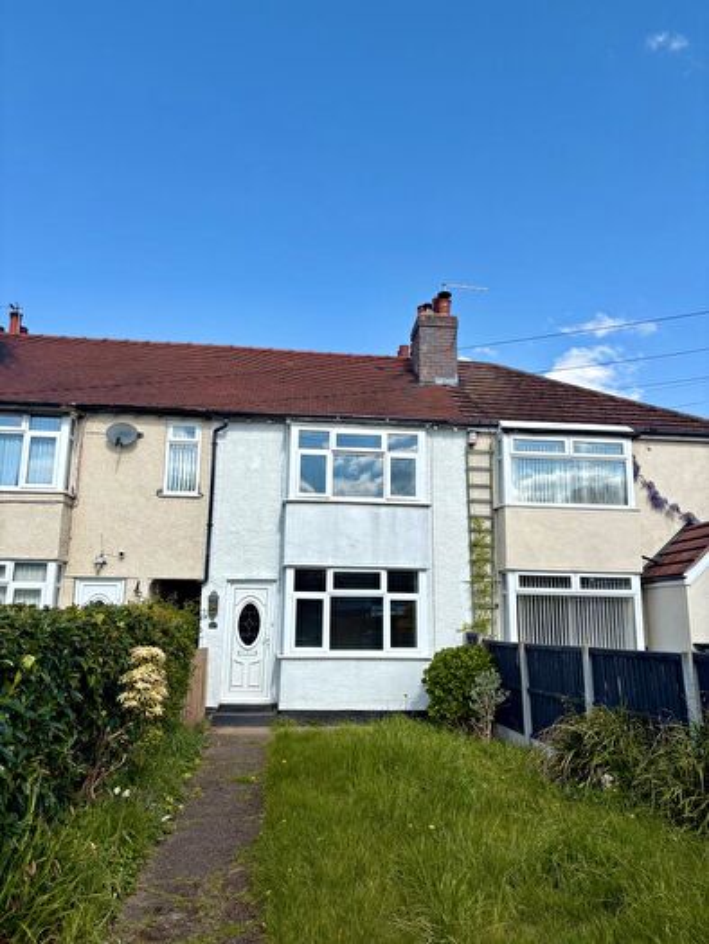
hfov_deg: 53.1
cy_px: 472
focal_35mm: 26
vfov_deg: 67.3
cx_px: 354
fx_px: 710
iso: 50
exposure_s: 1/3279
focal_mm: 5.96
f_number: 1.6
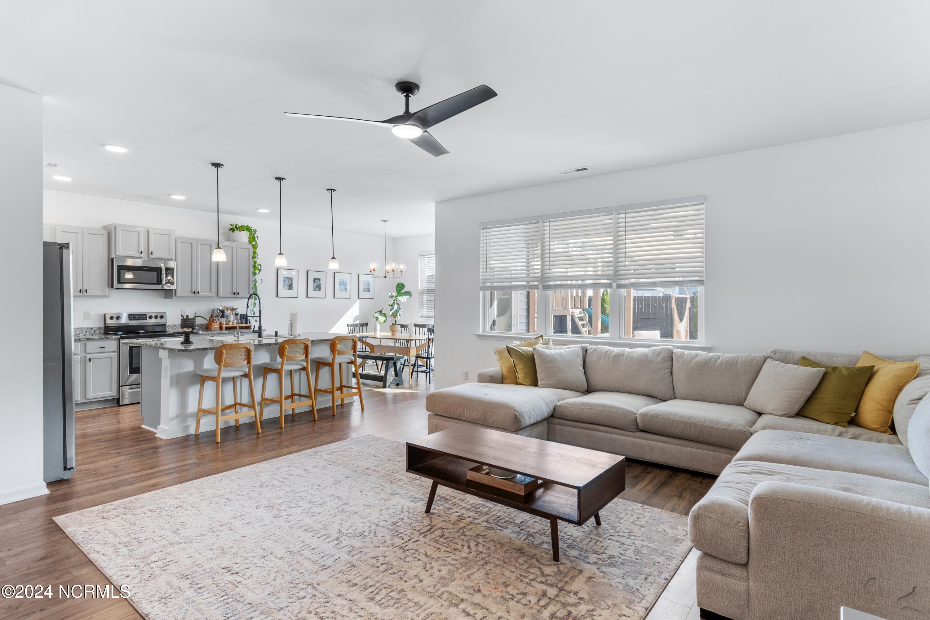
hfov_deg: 90.0
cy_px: 310
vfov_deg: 67.4
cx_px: 465
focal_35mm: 18
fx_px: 465
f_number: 4.8
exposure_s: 1/6
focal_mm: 12
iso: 100
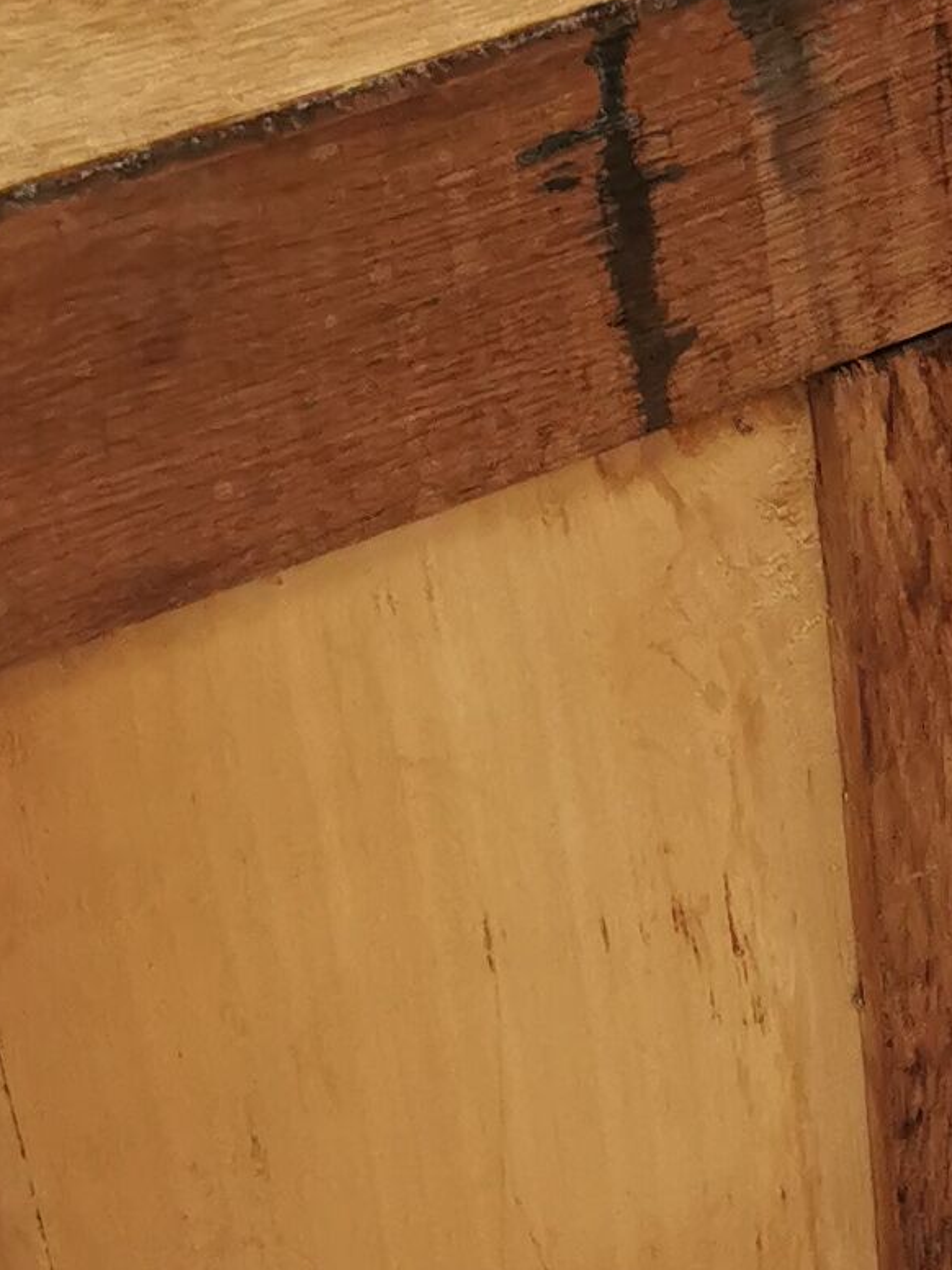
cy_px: 1231
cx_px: 1253
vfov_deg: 15.3
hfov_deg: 11.4
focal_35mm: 127
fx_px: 4657
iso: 160
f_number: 1.8
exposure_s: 1/100
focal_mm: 5.58
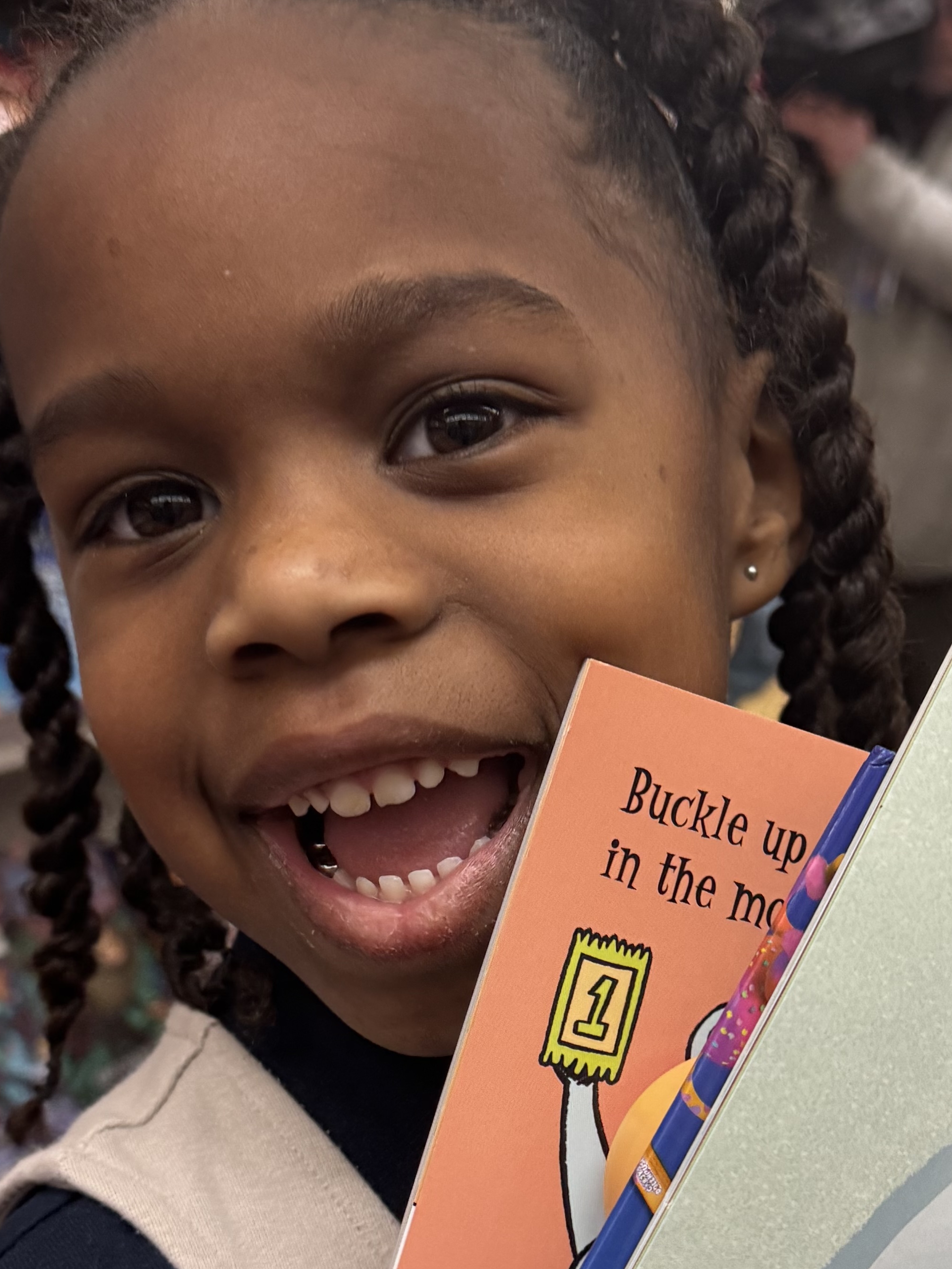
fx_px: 1870
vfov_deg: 37.0
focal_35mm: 51
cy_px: 871
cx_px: 635
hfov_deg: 28.4
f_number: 1.78
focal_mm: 6.76
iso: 400
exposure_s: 1/60
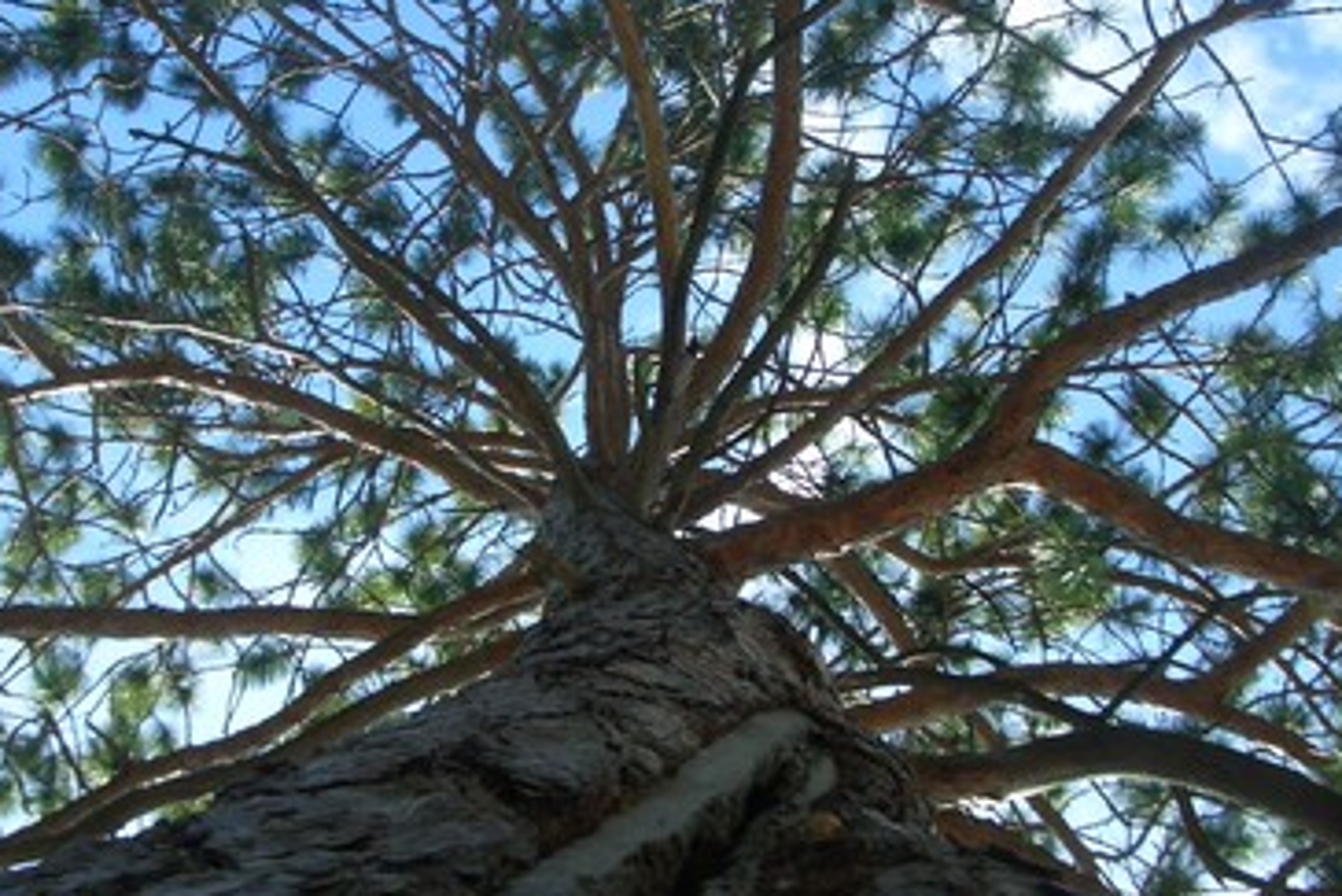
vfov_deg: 24.2
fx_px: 2088
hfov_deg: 35.6
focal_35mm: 56
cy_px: 406
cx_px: 653
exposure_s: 1/160
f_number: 5
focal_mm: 8.2
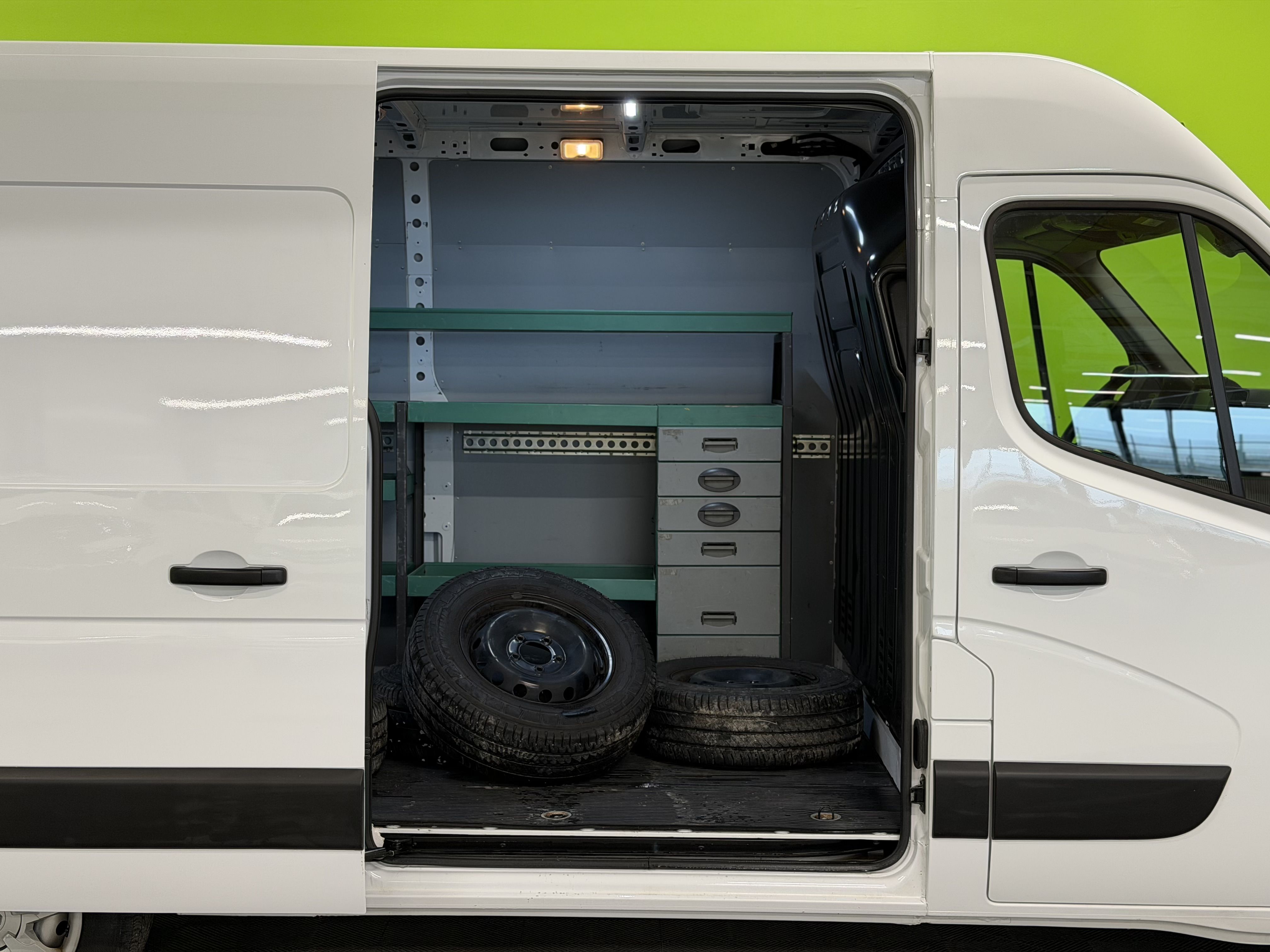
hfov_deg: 39.7
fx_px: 1761
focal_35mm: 48
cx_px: 635
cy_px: 476
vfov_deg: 30.3
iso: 100
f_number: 1.78
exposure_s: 1/71
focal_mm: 6.76
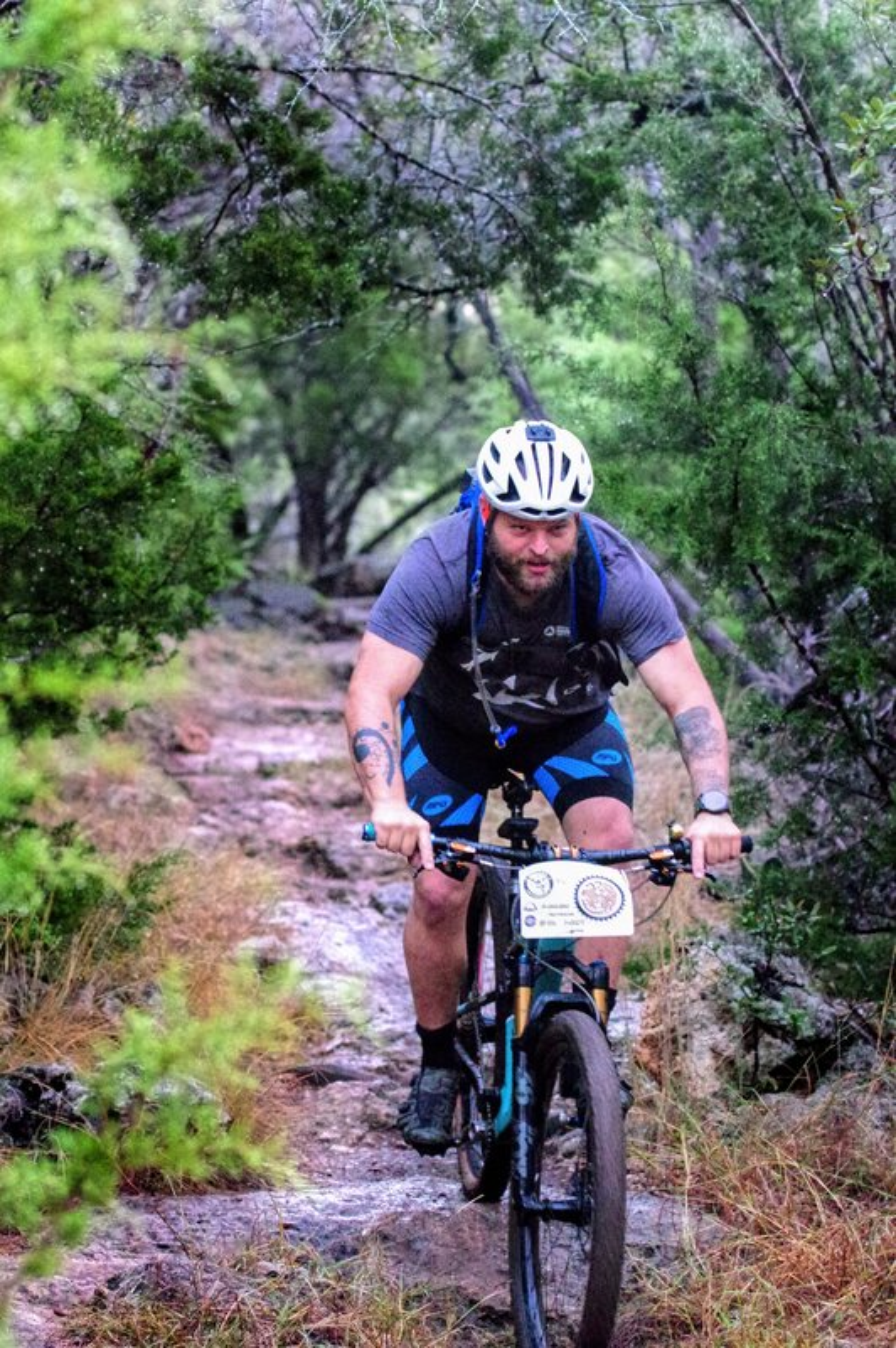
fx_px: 4375
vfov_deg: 17.5
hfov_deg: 11.7
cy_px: 674
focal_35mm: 117
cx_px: 448
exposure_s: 1/200
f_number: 3.2
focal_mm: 77.5
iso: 12800
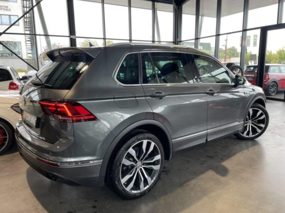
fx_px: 214
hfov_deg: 67.3
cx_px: 142
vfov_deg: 53.1
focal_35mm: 26
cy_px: 106
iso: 80
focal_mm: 4.2
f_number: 1.6
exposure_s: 1/100
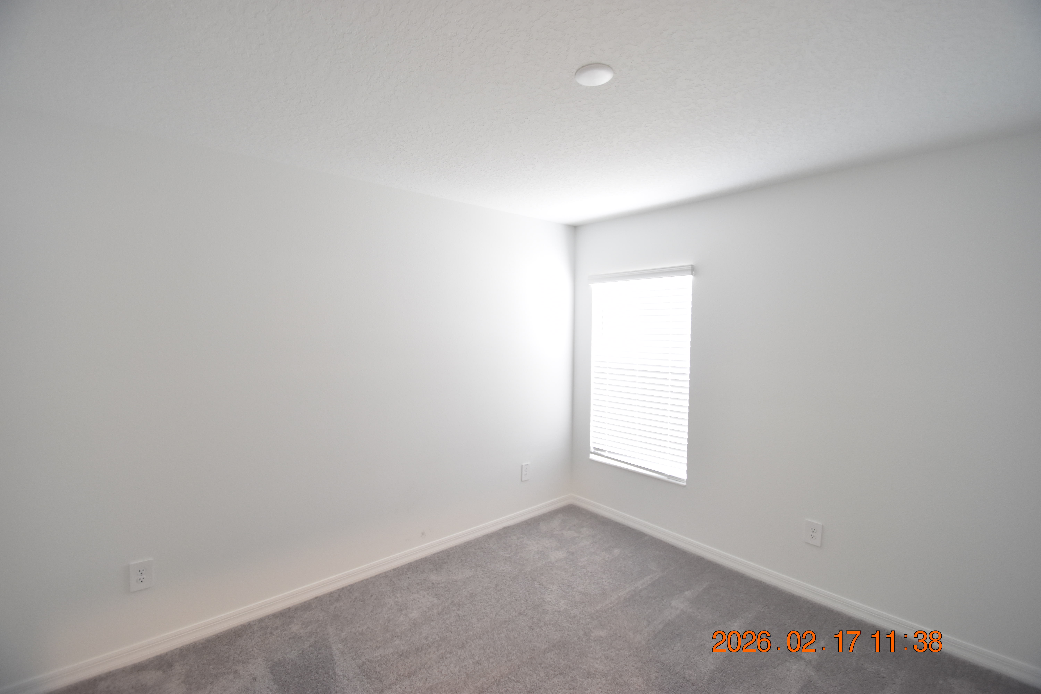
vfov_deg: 77.3
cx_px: 520
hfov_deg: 100.4
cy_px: 347
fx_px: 434
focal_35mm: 15
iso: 800
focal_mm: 10
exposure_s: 1/30
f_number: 3.5
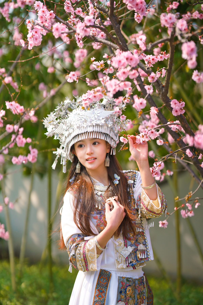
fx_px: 719
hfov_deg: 16.1
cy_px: 152
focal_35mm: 85
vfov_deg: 23.9
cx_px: 102
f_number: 1.4
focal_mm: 85
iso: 100
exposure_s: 1/4000
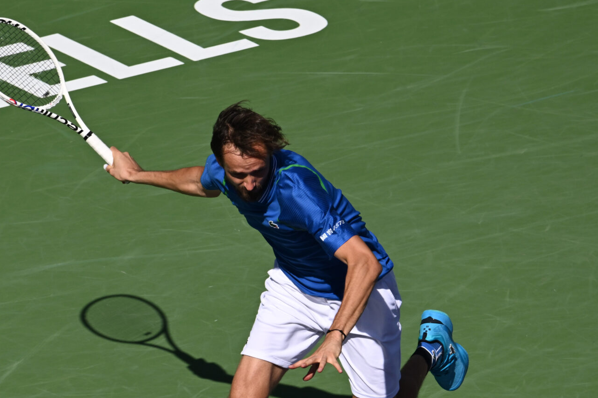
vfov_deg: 1.2
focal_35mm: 1192
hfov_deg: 1.7
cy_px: 335
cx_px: 257
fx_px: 19789
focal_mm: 400
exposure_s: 1/3200
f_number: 5
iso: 200
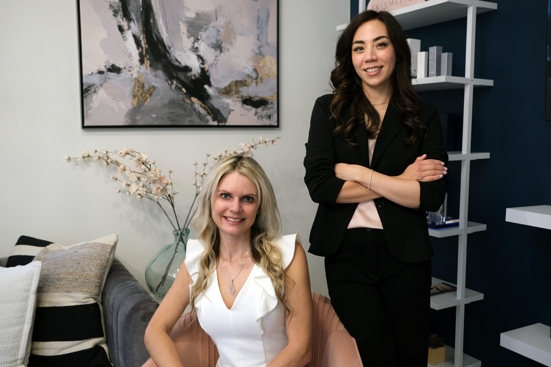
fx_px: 536
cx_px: 276
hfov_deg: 54.4
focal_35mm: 35
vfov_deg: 37.9
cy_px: 184
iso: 500
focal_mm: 23
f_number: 2.8
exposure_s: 1/34
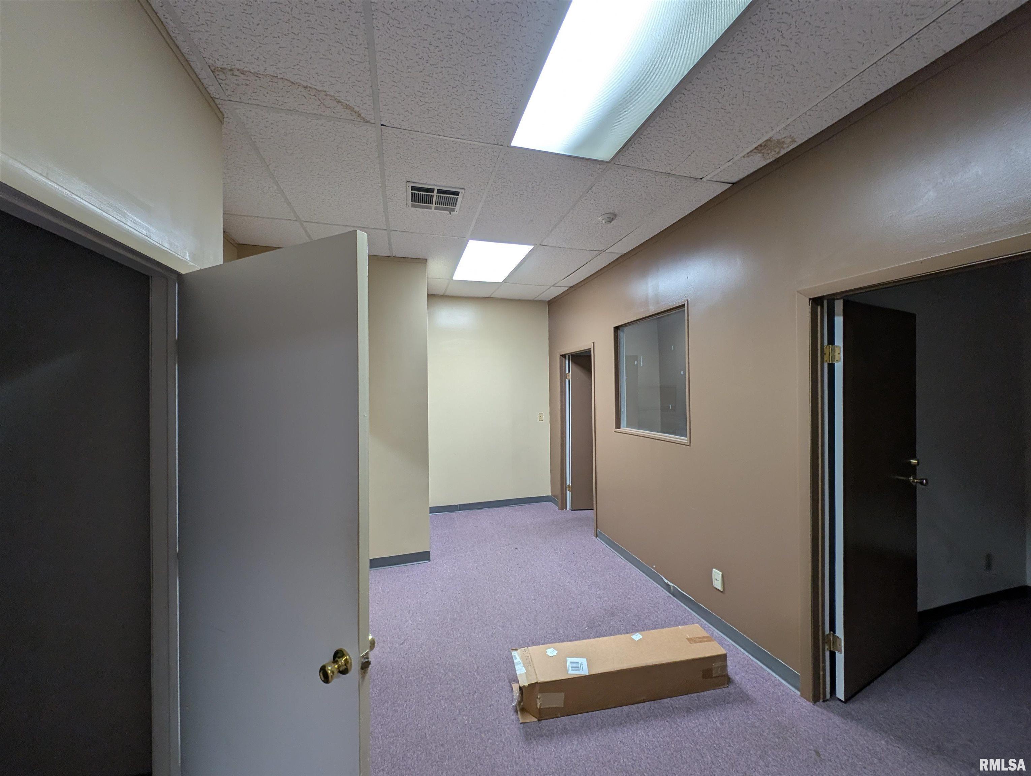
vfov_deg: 94.6
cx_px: 516
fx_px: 358
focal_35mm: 12
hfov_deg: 110.5
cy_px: 388
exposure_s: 1/30
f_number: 1.95
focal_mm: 2.23
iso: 98
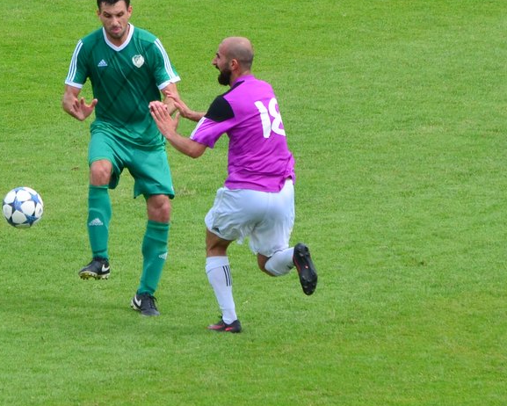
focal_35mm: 549
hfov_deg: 3.5
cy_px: 167
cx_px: 178
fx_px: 8241
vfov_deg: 2.8
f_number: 6.3
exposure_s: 1/2500
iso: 640
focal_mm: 250
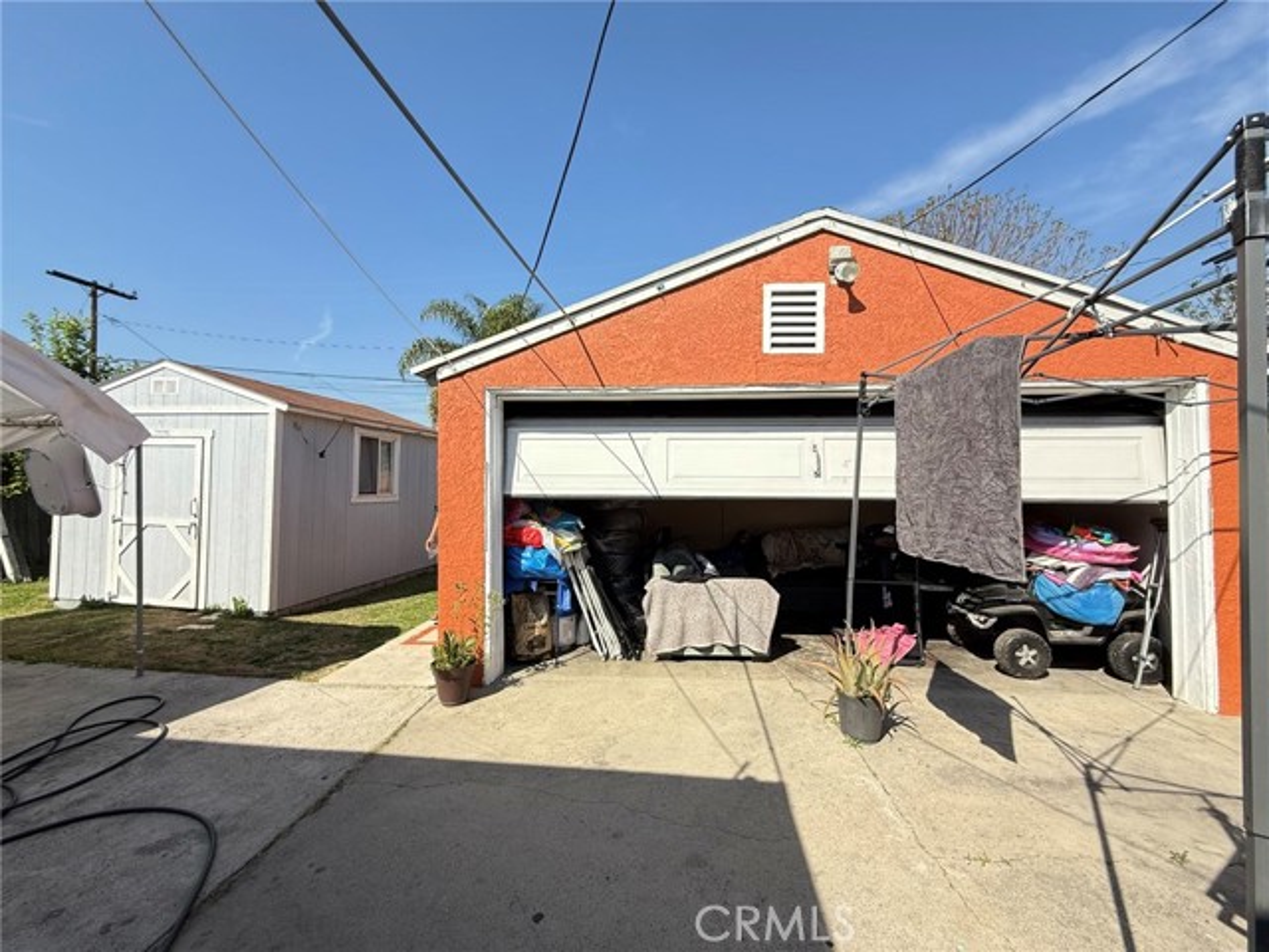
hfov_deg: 102.1
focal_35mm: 14
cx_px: 634
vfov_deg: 85.7
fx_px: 513
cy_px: 476
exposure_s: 1/1368
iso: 64
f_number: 2.2
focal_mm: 2.22
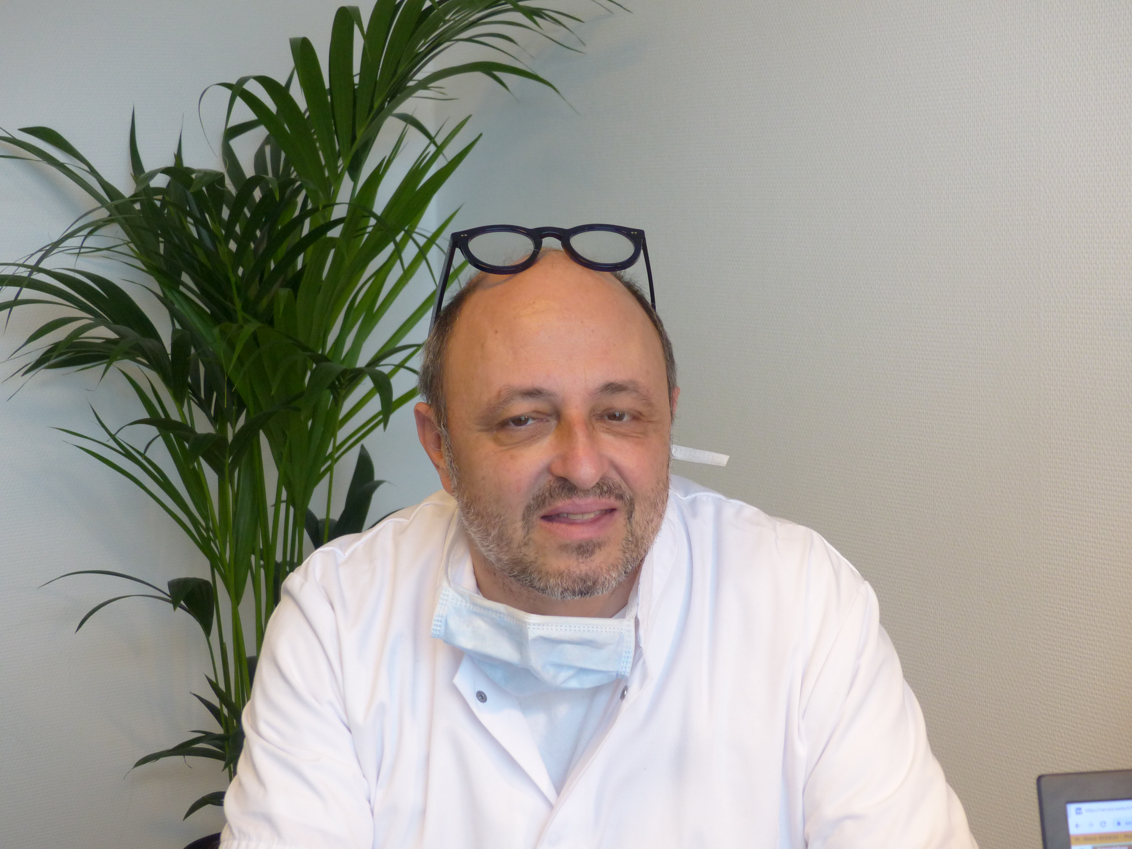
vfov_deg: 24.0
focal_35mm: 61
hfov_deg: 31.7
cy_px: 424
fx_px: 1995
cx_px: 566
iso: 200
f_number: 2.8
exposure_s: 1/60
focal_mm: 10.9
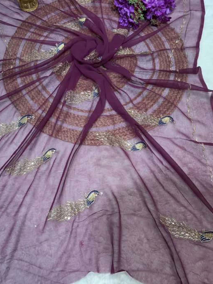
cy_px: 146
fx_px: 279
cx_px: 82
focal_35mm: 34
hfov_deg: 41.5
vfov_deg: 53.9
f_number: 1.6
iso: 64
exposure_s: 1/116
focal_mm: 5.96
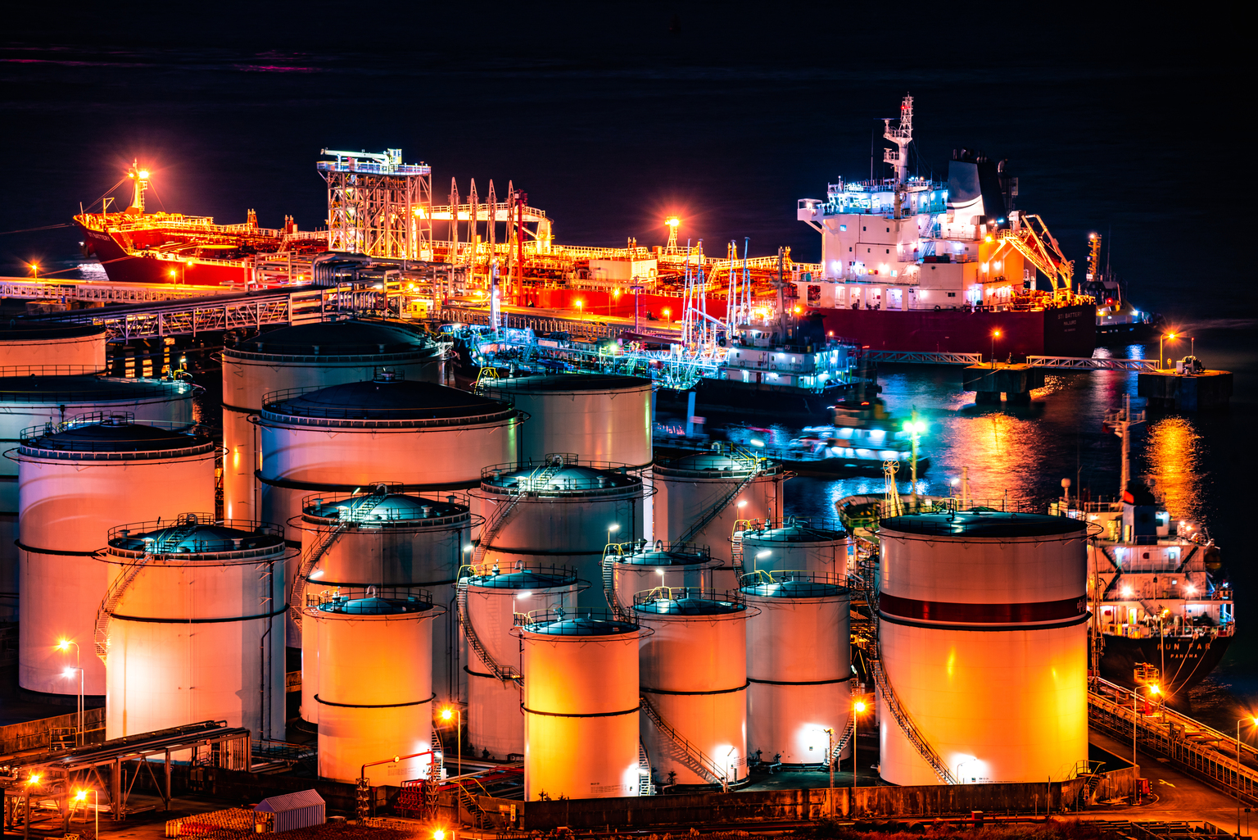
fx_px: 6879
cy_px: 420
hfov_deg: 10.4
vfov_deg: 7.0
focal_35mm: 197
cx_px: 629
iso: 200
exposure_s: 3.2
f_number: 9
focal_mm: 196.8
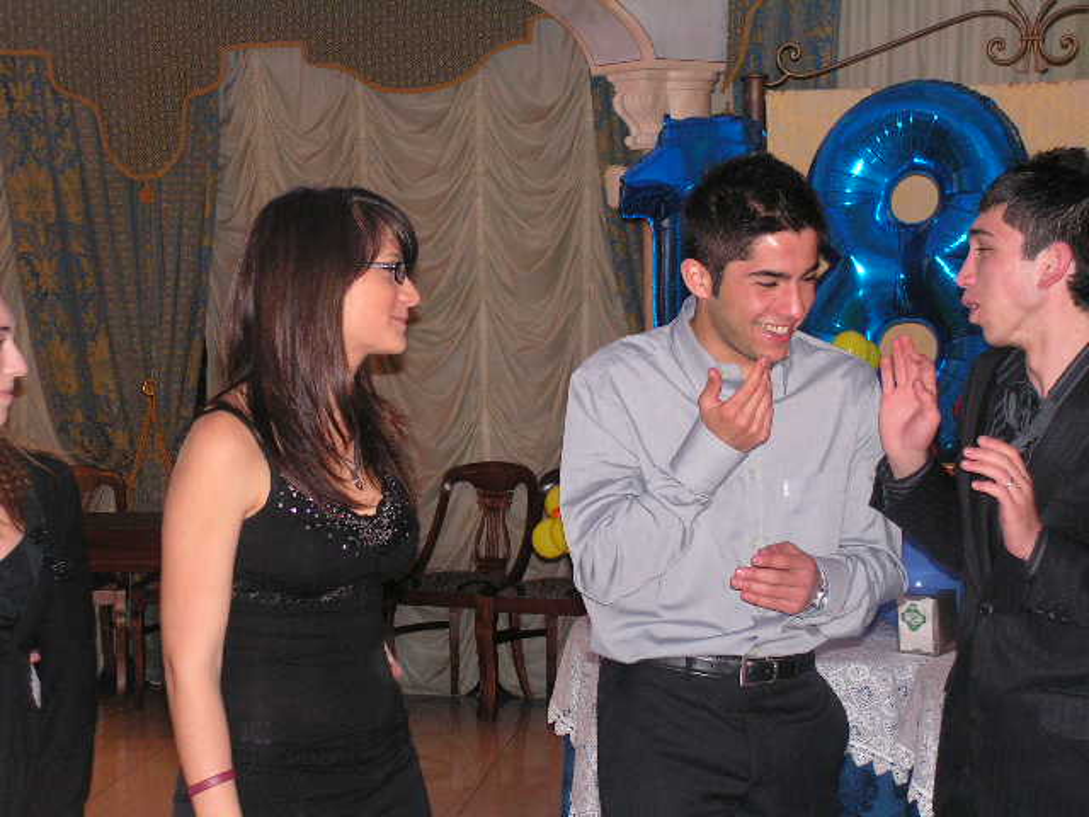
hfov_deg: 25.3
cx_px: 544
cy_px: 408
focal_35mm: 77
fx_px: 2422
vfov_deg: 19.1
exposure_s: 1/80
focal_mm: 12.9
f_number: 3.3
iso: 200
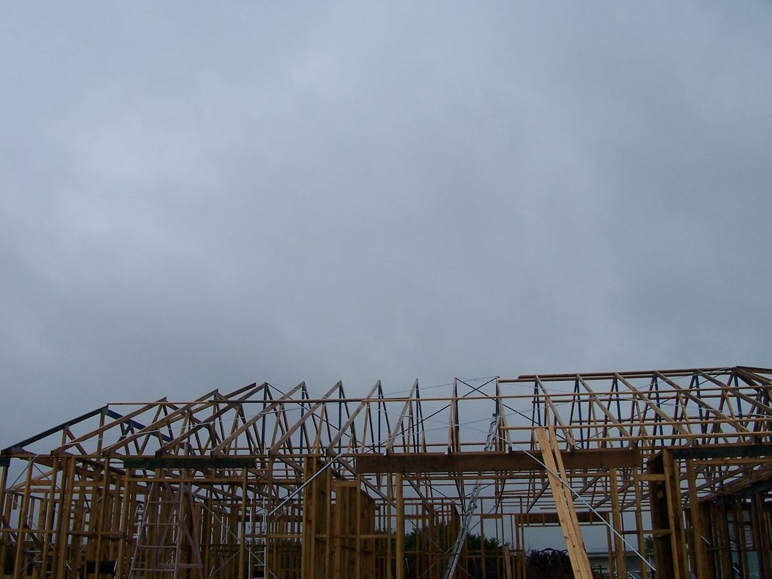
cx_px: 386
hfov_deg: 52.6
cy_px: 290
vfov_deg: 40.7
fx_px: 781
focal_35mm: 35
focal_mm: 6
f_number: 4
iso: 80
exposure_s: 1/500
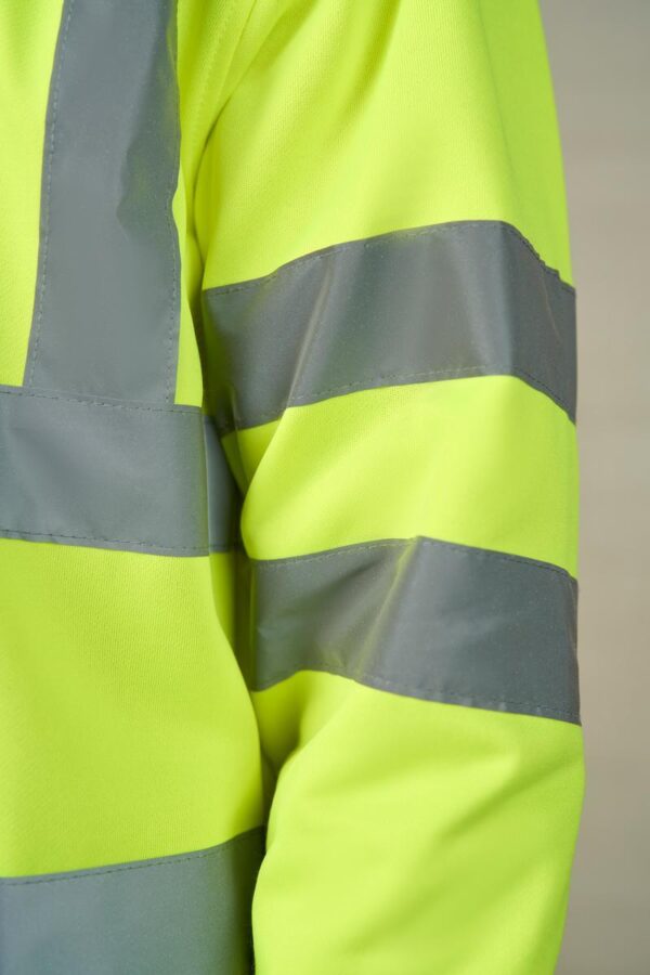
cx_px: 325
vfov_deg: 39.6
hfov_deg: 27.0
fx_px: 1354
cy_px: 488
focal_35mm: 50
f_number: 3.5
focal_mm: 50
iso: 400
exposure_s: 1/160
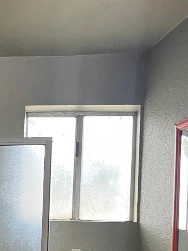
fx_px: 456
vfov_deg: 29.0
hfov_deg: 22.6
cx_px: 14
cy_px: 242
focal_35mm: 63
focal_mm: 5.1
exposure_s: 1/60
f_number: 1.6
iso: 500
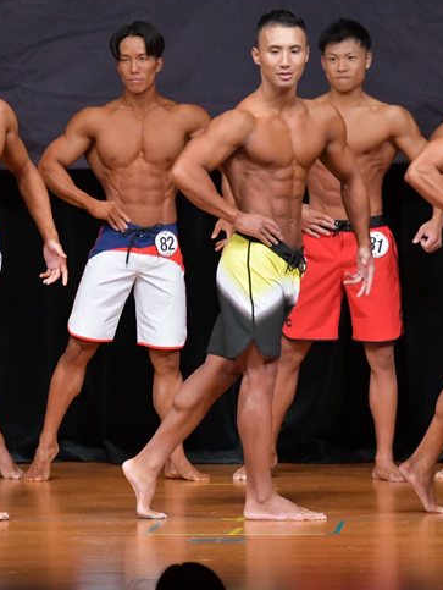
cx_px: 32
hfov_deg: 3.6
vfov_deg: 4.8
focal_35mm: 416
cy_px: 280
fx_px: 7089
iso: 5000
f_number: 5.6
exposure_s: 1/400
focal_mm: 180
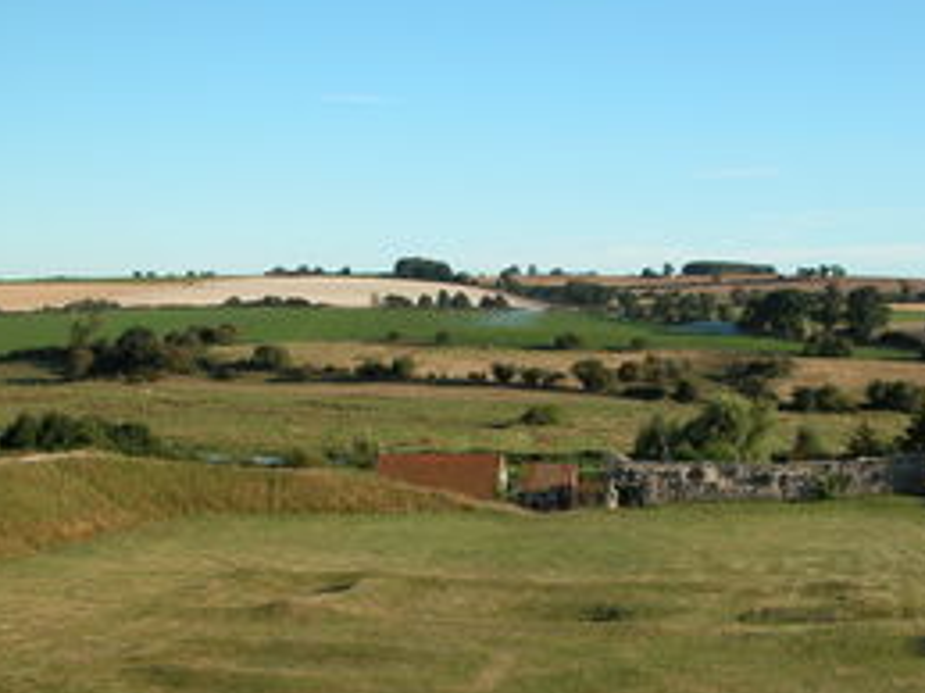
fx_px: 1442
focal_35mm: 54
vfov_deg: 26.9
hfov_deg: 35.4
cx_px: 579
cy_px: 429
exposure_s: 1/296
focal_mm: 8.9
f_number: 5.6
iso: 100
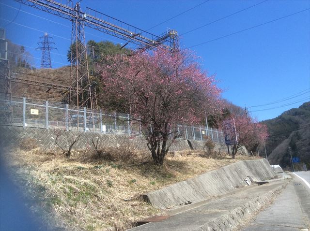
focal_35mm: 32
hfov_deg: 56.9
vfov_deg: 44.1
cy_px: 116
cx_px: 155
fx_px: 286
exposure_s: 1/1003
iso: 32
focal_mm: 3.3
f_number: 2.4
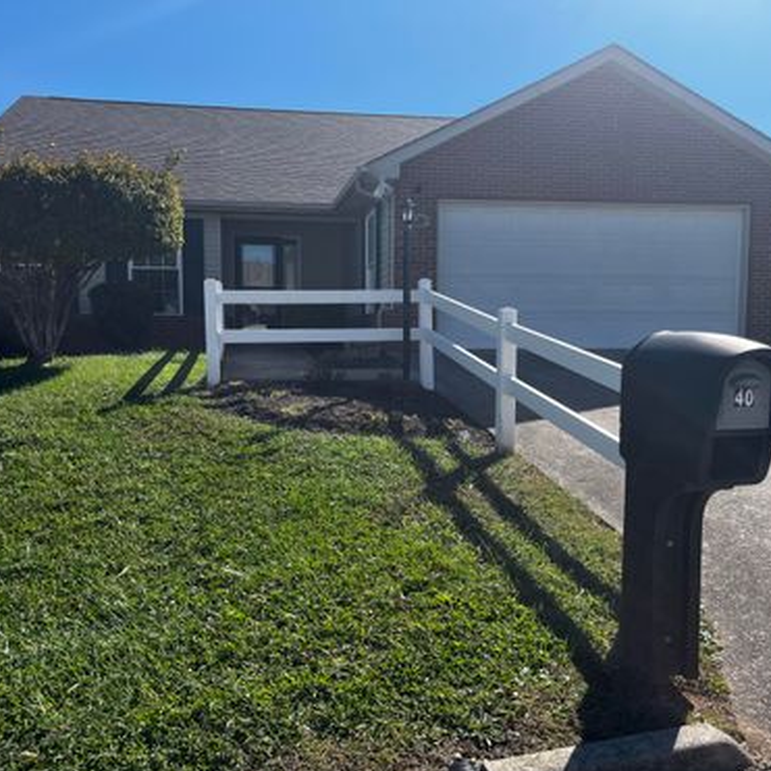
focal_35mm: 31
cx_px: 357
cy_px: 388
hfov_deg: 52.5
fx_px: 781
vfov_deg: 52.5
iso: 50
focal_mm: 5.1
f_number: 1.6
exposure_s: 1/2410
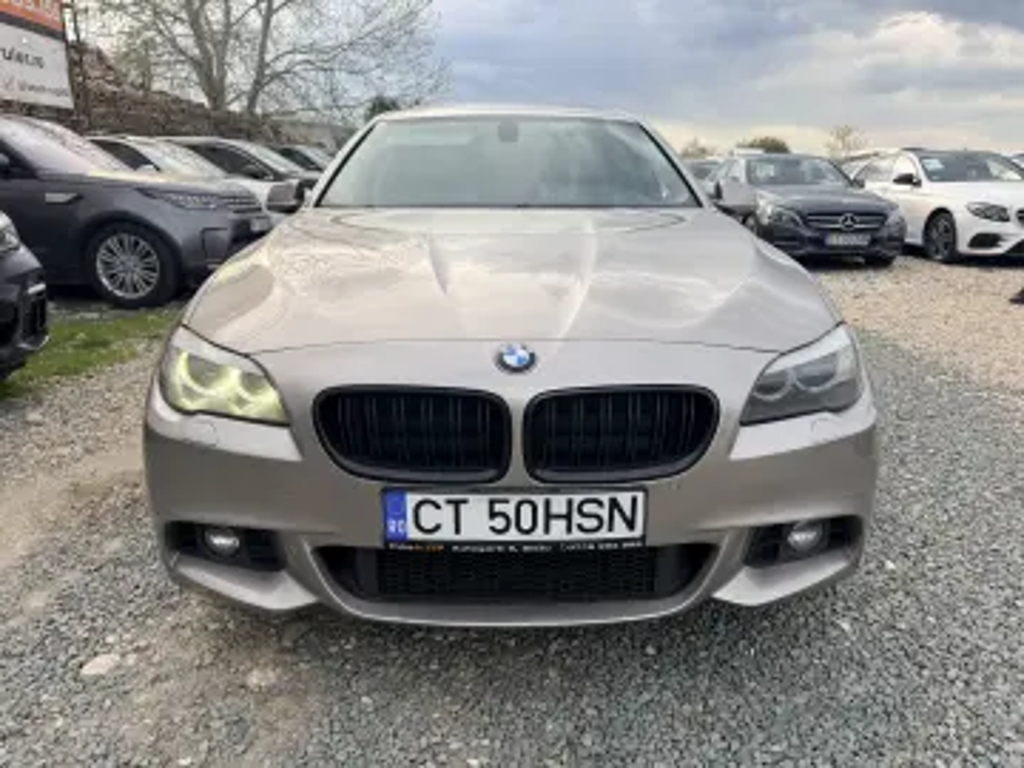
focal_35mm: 24
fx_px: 710
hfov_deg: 71.6
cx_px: 512
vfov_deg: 56.8
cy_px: 384
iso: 80
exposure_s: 1/1250
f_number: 1.78
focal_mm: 6.76
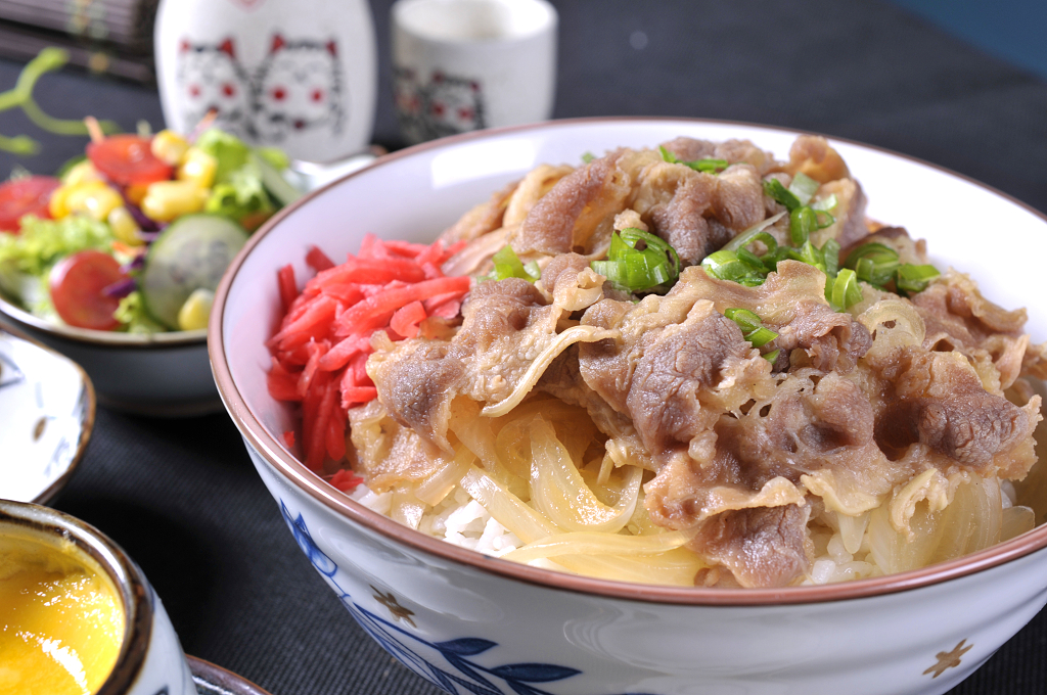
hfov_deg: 33.4
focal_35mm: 60
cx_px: 524
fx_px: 1743
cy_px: 348
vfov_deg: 22.6
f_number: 9
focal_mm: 40
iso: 100
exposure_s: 1/125
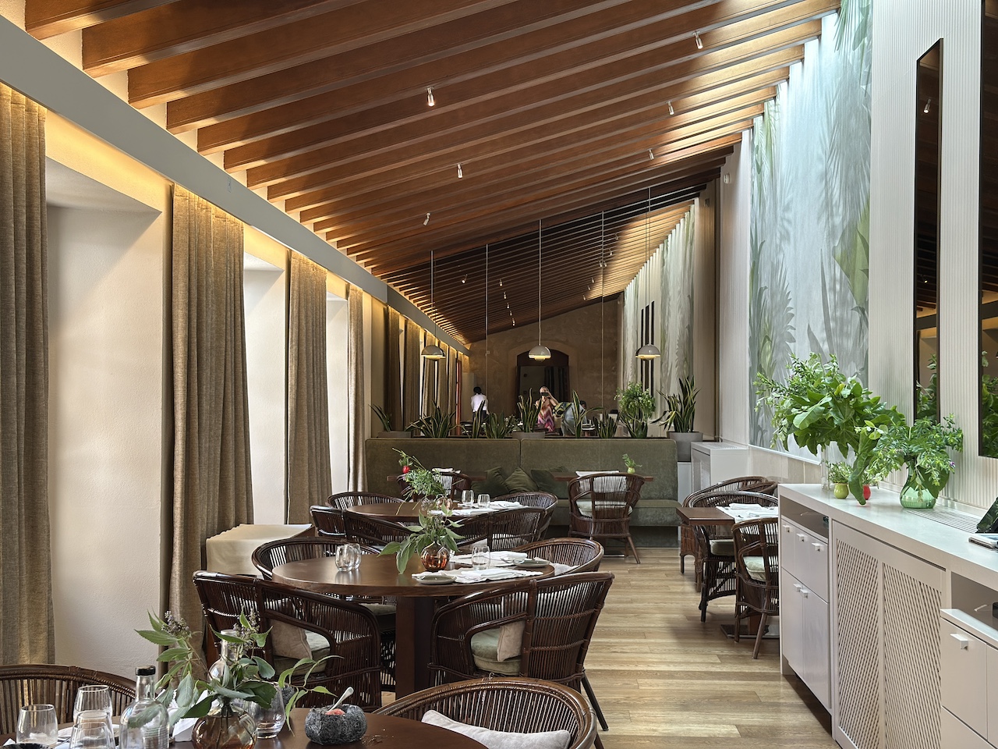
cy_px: 374
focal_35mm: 48
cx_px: 499
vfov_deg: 30.3
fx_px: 1384
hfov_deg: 39.7
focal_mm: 6.86
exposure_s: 1/86
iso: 125
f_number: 1.78
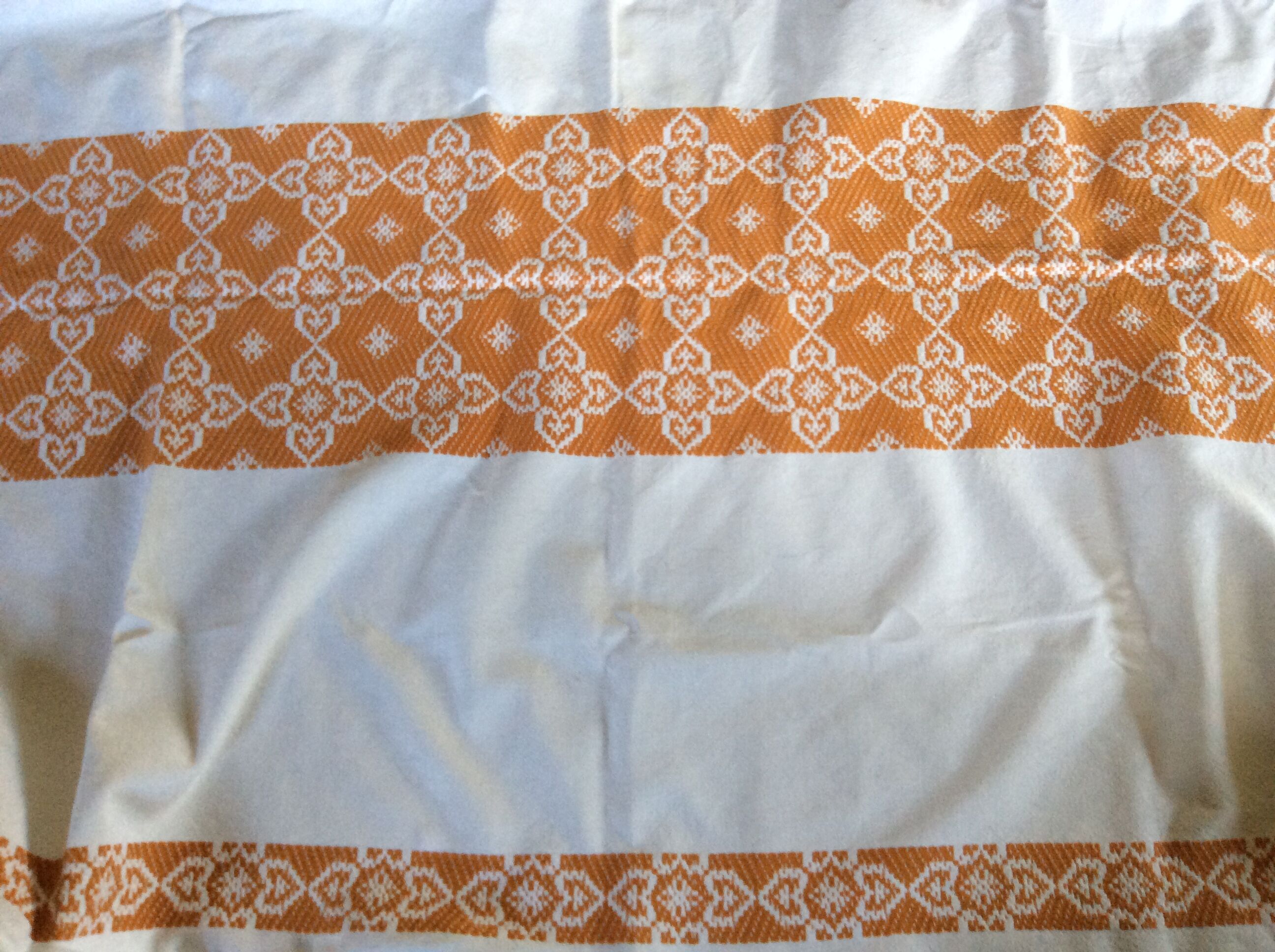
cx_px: 638
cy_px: 476
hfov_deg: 56.9
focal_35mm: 32
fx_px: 1177
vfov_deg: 44.1
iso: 80
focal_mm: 3.3
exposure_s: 1/25
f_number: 2.4
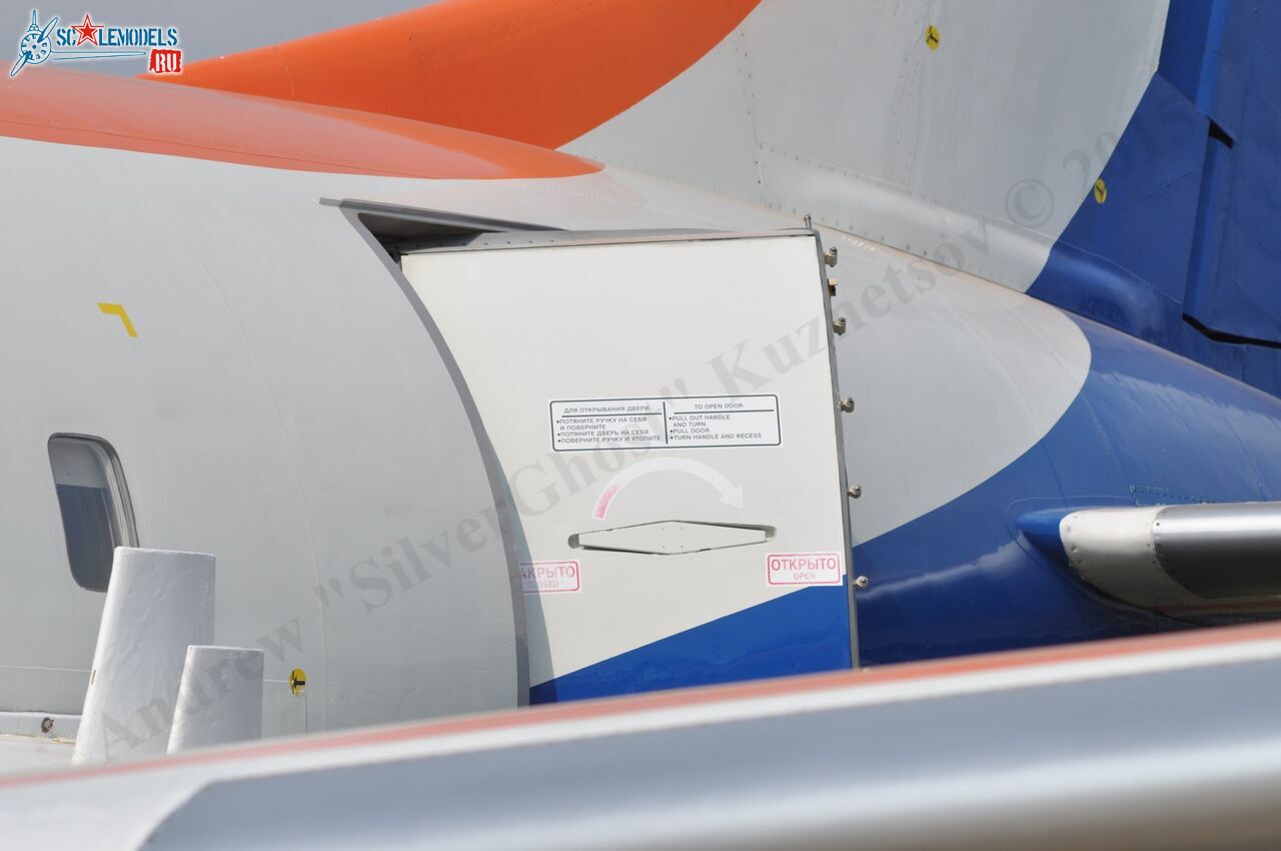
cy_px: 426
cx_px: 640
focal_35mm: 270
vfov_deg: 5.1
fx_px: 9595
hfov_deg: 7.6
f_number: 8
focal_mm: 180
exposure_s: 1/1000
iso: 200
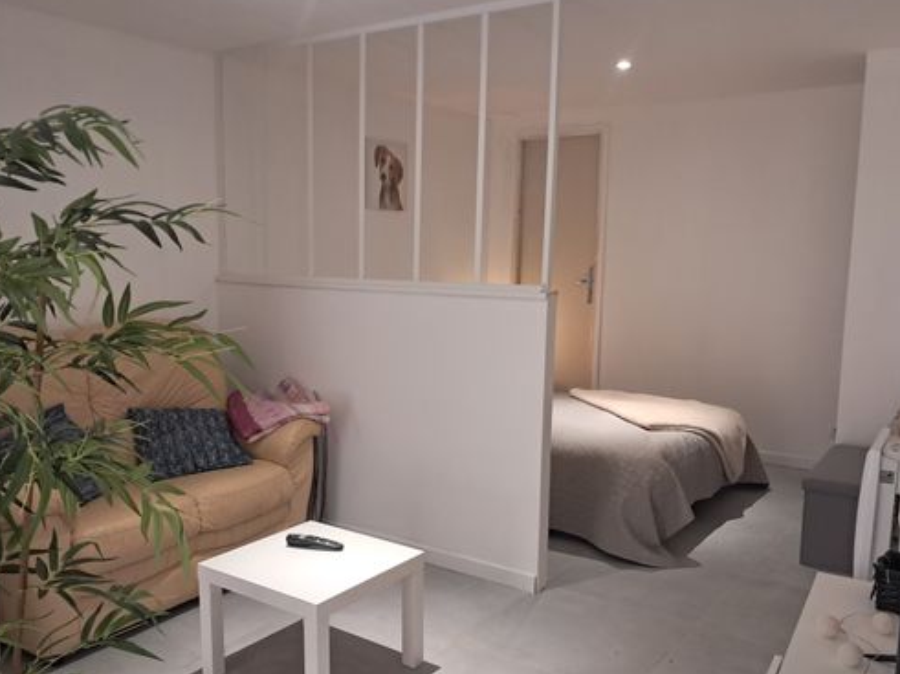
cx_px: 381
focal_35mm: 33
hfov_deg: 55.1
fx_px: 858
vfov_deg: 42.8
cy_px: 386
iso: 500
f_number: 1.8
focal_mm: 4
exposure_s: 1/60
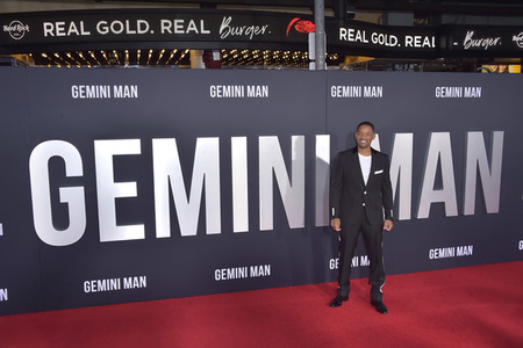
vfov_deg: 41.1
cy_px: 174
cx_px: 262
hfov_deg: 58.7
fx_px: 465
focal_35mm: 32
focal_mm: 32
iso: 400
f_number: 7.1
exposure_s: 1/250
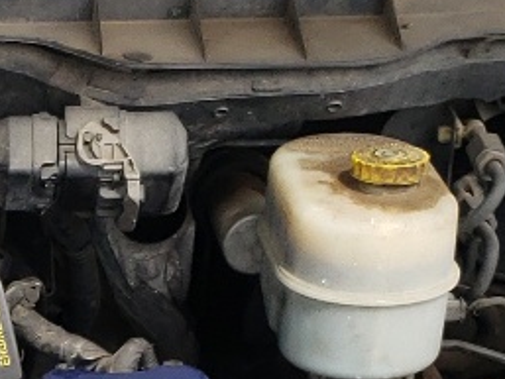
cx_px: -193
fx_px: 2364
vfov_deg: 8.6
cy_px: 803
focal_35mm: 162
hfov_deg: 11.8
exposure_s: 1/556
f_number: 1.5
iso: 50
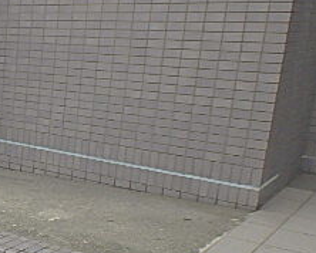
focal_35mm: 59
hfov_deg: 26.3
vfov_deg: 25.6
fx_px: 552
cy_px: 188
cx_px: -111
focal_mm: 3.7
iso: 125
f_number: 3.5
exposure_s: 1/160
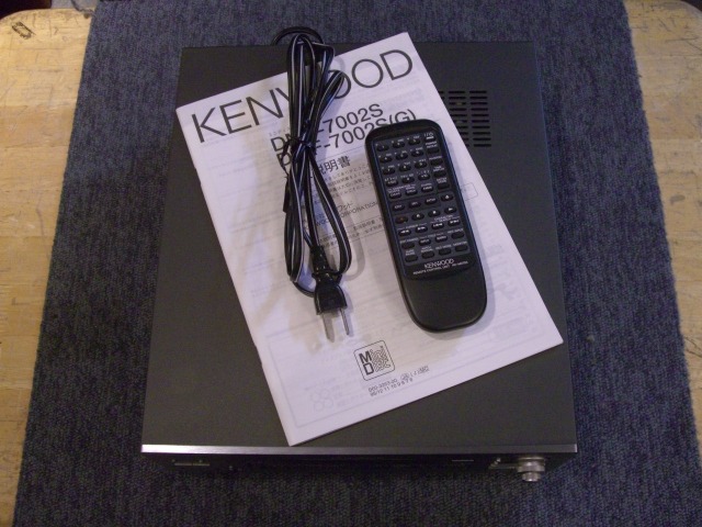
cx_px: 351
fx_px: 771
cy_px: 264
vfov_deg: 37.7
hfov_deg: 49.0
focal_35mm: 38
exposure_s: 1/40
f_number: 2.8
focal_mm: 7.9
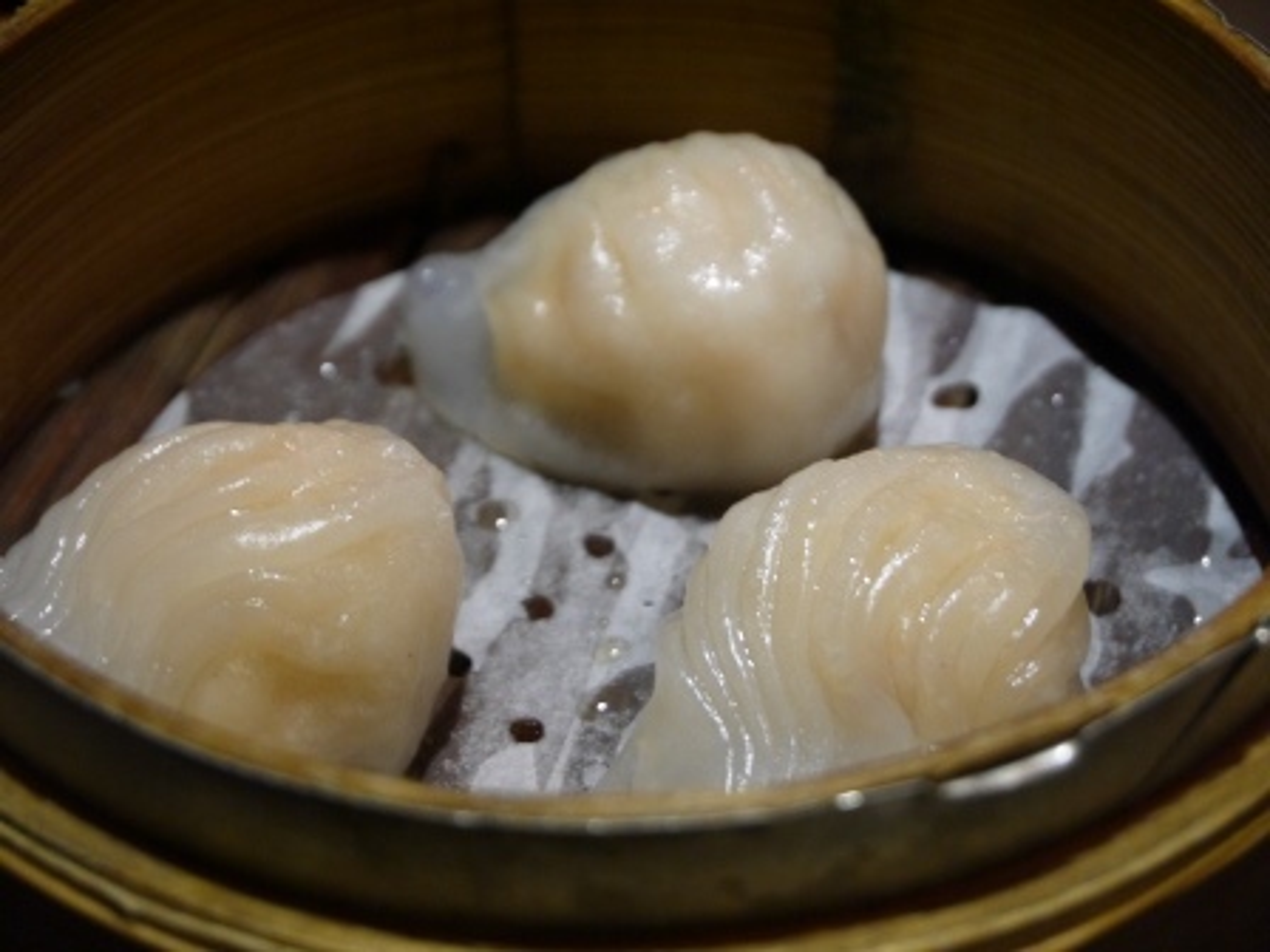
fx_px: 2568
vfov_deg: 21.0
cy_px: 476
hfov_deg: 27.8
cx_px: 635
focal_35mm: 70
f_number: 5.6
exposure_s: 1/80
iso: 1000
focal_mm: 35
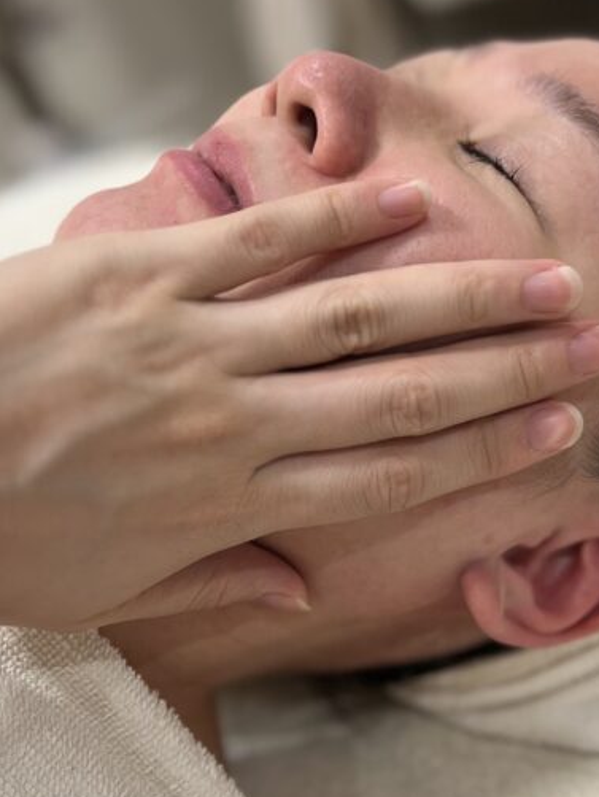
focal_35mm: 53
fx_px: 1222
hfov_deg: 27.5
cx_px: 329
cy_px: 411
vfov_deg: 36.2
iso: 80
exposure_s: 1/60
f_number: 1.5
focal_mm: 5.7
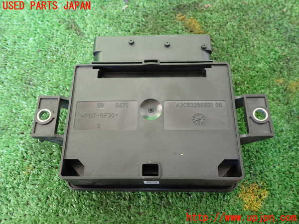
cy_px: 112
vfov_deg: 46.8
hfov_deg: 60.0
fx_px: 259
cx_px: 150
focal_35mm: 30
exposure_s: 1/40
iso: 200
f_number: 2.3
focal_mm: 5.4
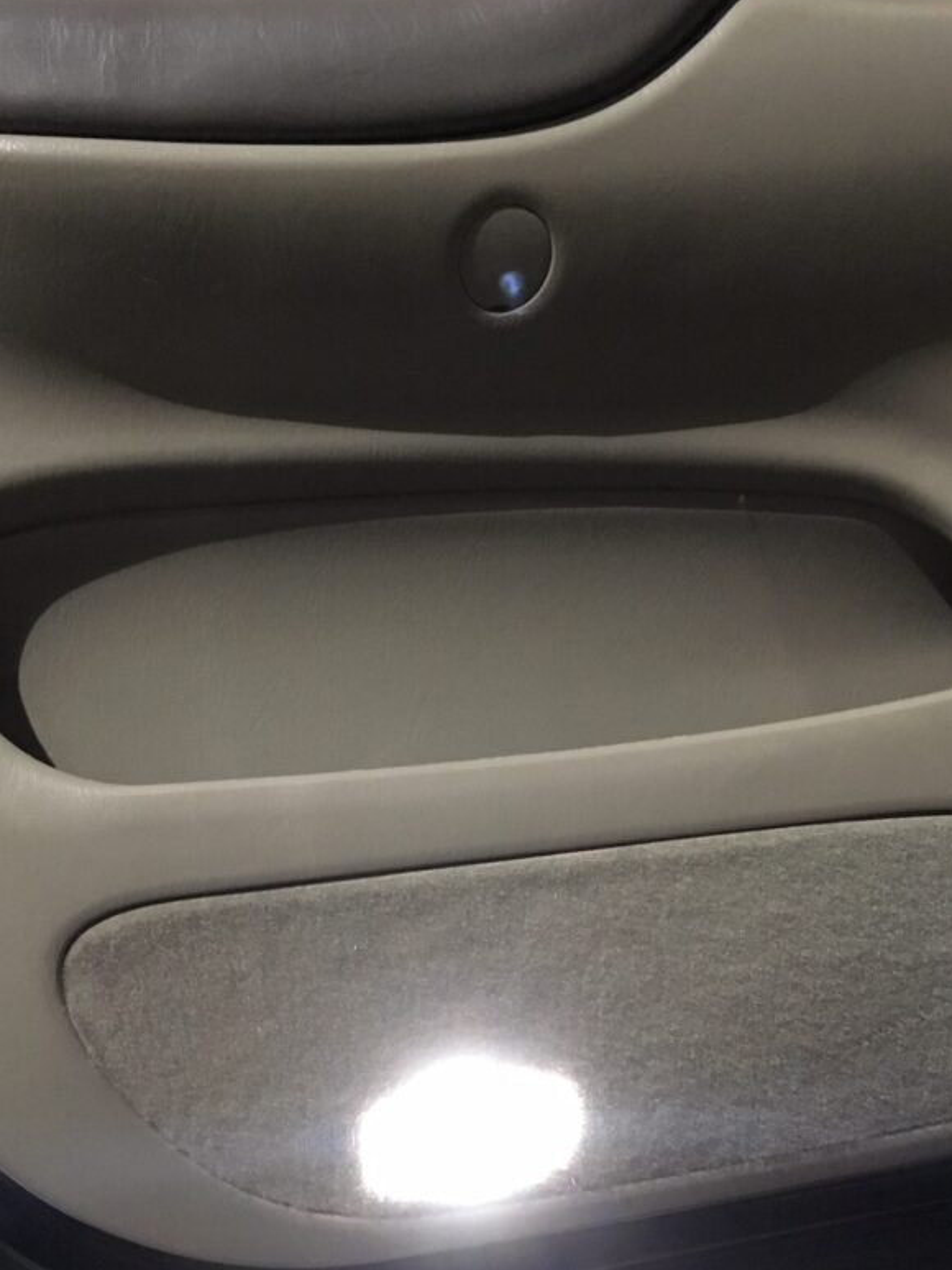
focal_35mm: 35
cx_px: 469
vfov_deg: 52.5
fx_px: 1283
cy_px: 722
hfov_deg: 40.7
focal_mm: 4.15
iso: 320
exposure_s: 1/15
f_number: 2.2
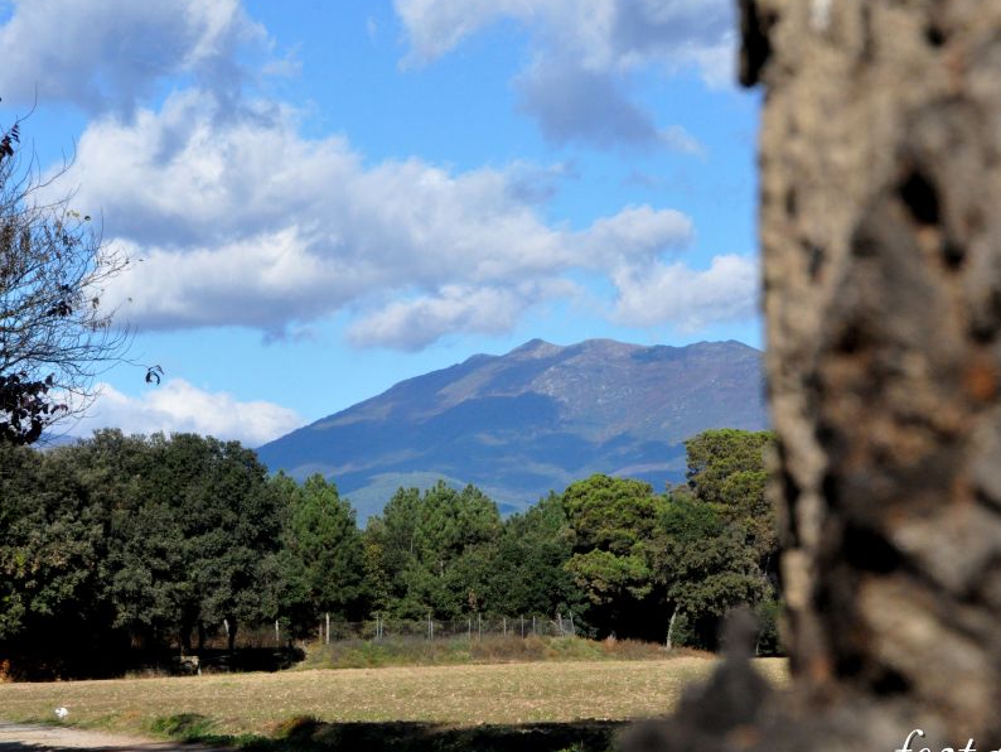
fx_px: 3008
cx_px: 605
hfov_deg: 18.9
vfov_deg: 14.2
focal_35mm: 104
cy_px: 372
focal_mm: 56
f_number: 16
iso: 1600
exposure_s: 1/1000
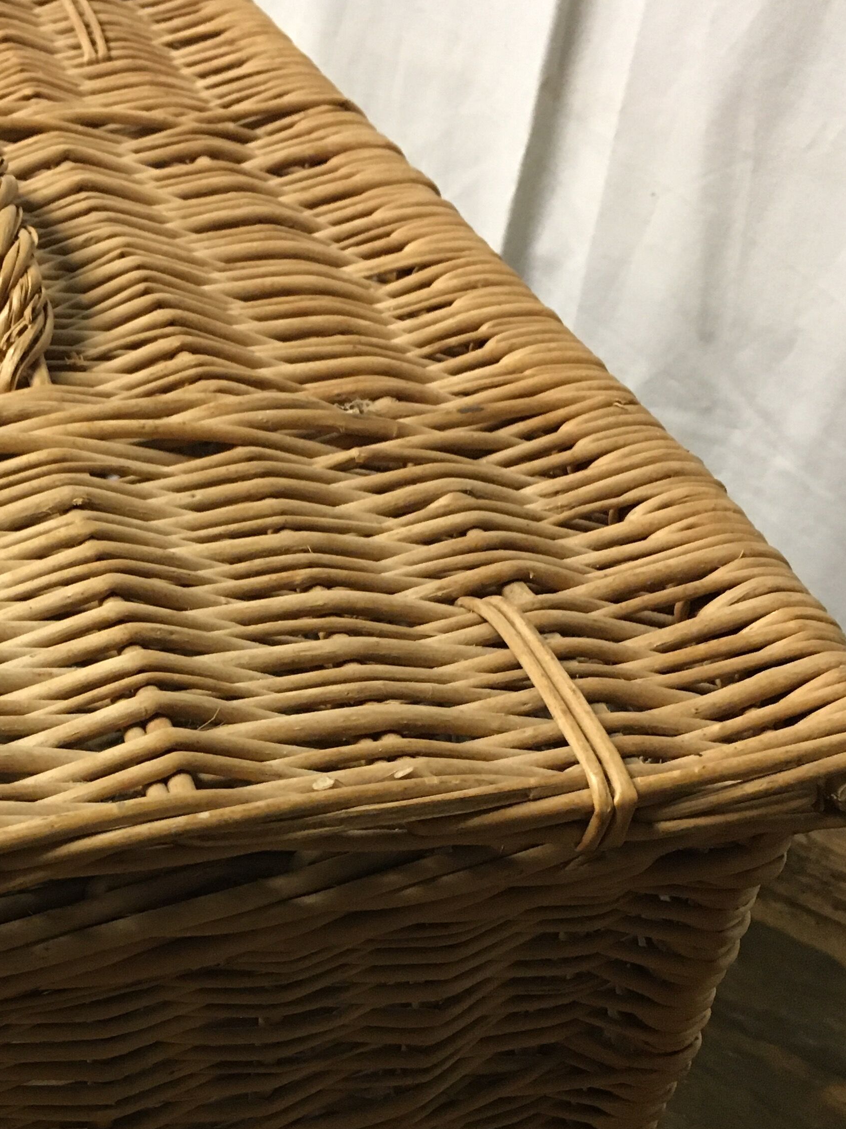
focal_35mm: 52
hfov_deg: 27.4
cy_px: 858
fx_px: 1695
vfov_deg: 35.9
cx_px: 156
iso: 200
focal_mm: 4.15
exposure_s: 1/20
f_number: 2.2
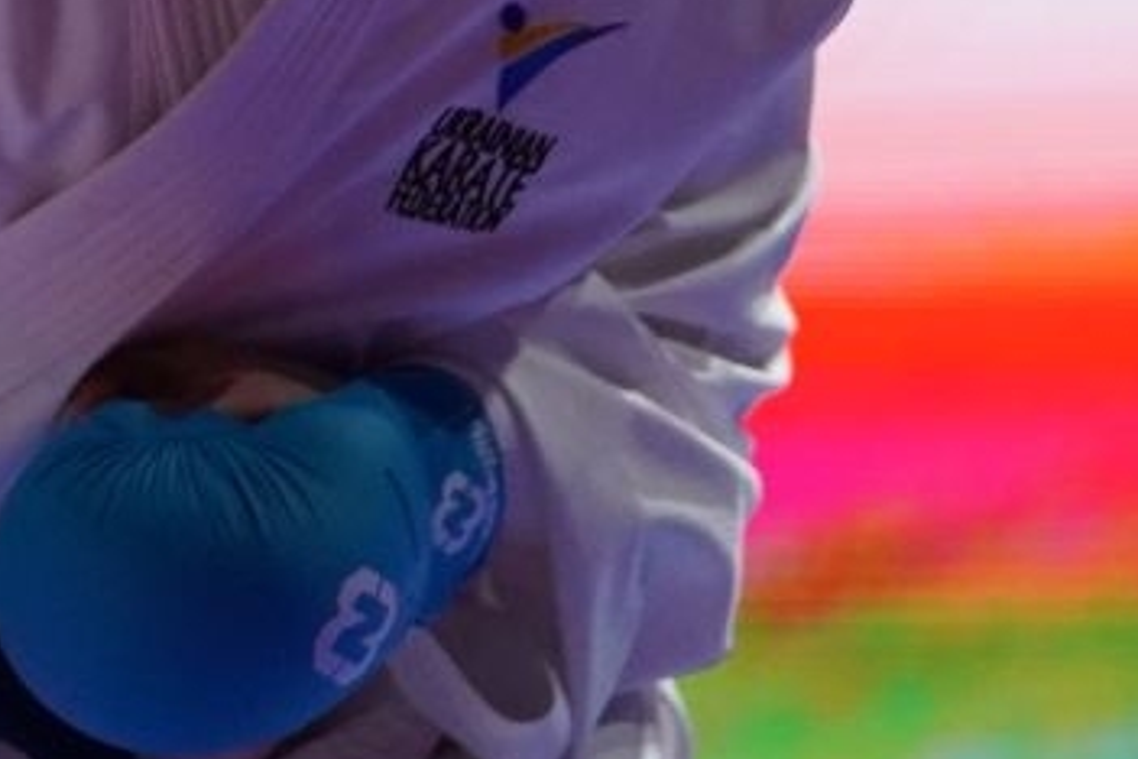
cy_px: -882
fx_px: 24655
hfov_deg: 2.6
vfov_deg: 1.8
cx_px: -610
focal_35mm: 780
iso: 3200
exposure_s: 1/1000
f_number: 2.8
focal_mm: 152
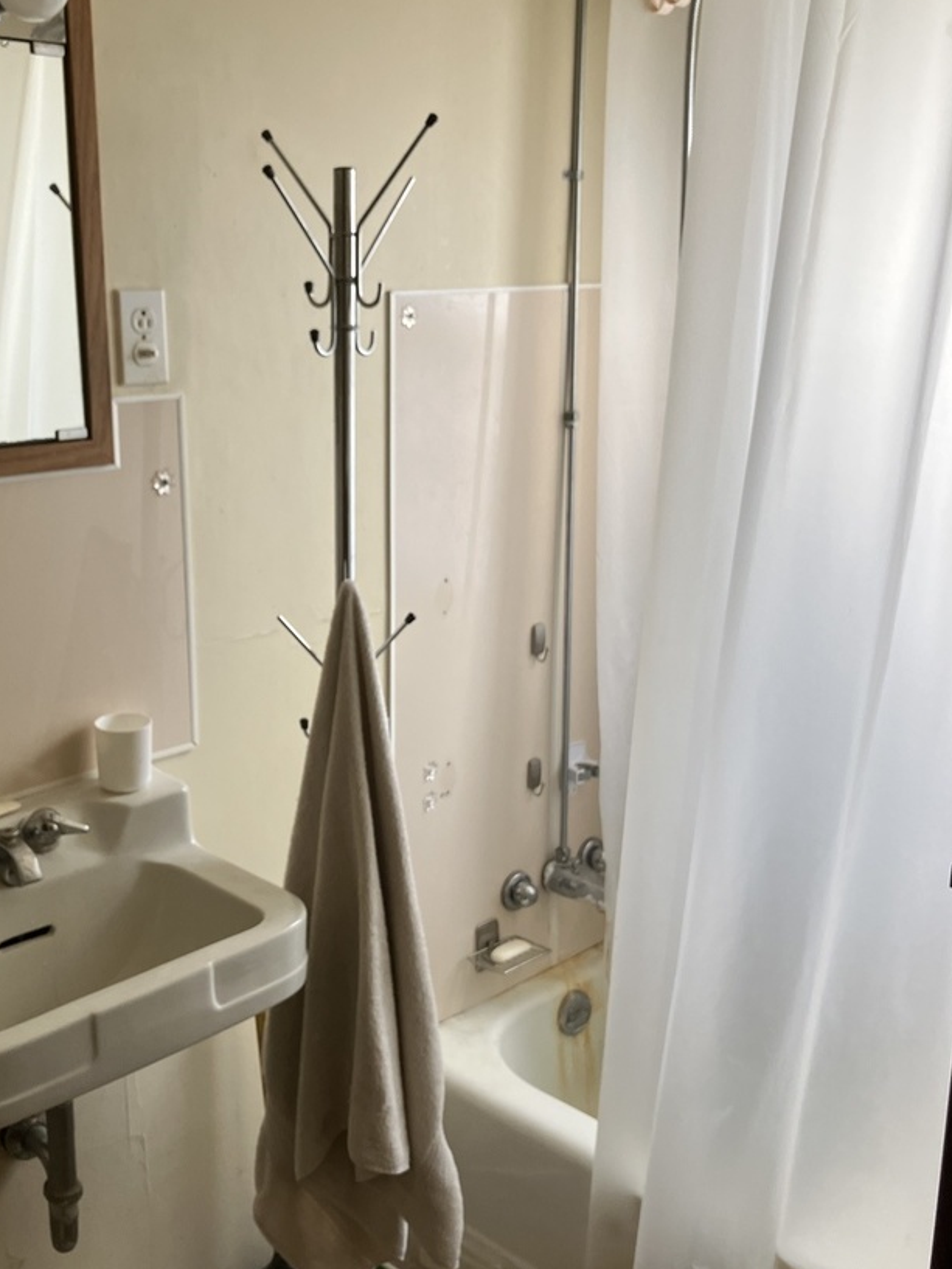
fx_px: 1356
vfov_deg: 50.1
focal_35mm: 37
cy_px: 654
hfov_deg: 38.3
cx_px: 337
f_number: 1.8
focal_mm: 3.99
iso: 80
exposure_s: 1/114
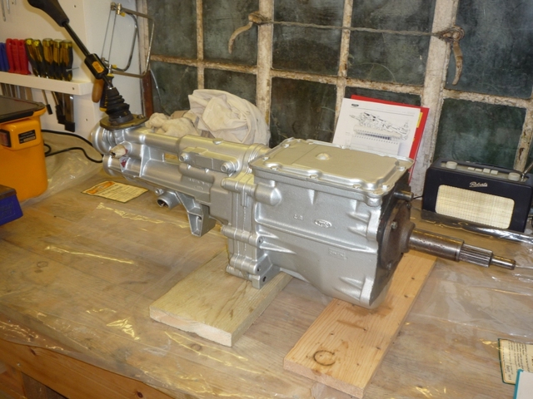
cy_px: 200
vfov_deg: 42.9
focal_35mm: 33
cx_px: 266
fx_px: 508
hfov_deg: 55.4
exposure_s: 1/30
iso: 100
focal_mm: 5.8
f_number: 3.6
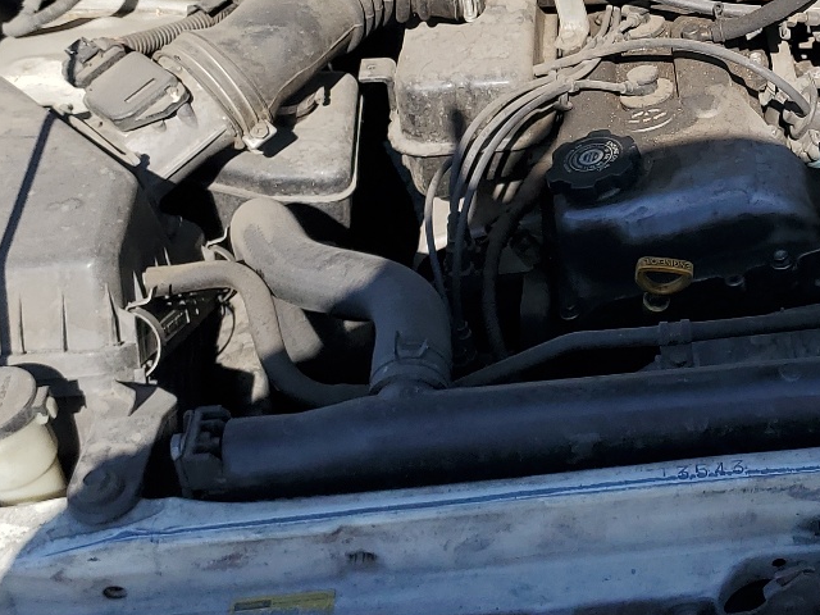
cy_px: 63
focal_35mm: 65
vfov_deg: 22.1
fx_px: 1540
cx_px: 755
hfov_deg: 28.5
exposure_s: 1/2000
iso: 50
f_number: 1.5
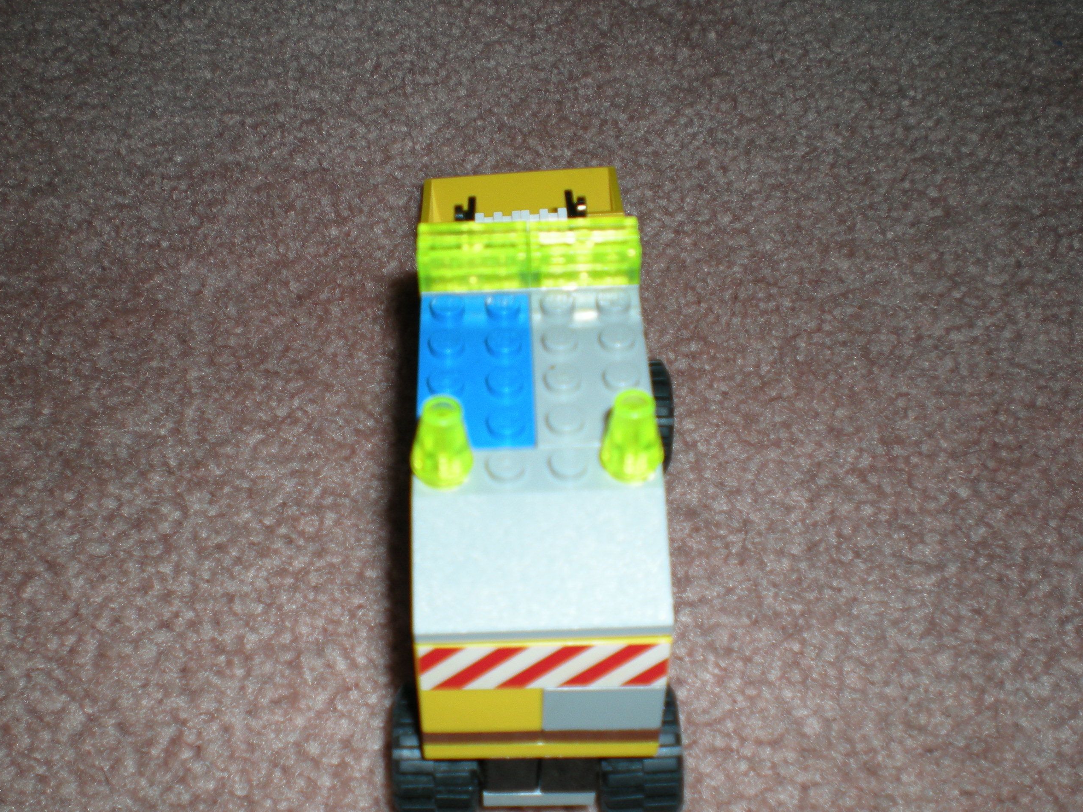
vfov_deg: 31.5
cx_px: 510
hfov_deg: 41.2
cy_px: 436
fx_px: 1439
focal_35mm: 46
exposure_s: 1/60
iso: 64
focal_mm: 6.3
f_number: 3.1
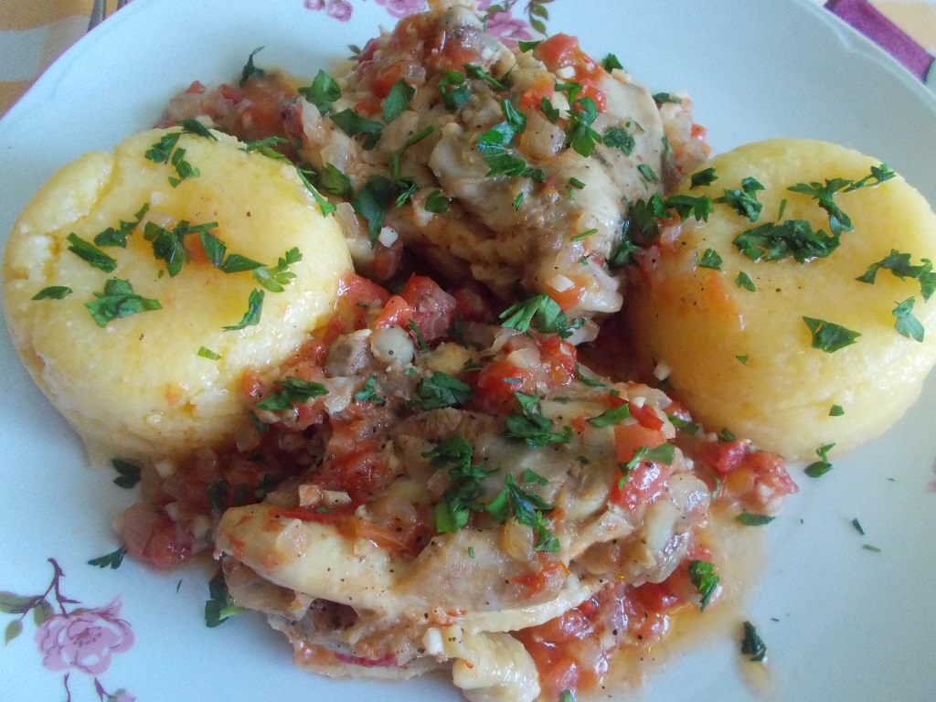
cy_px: 351
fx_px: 703
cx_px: 468
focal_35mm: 26
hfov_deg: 67.3
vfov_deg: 53.1
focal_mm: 4.6
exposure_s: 1/60
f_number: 3.2
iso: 800
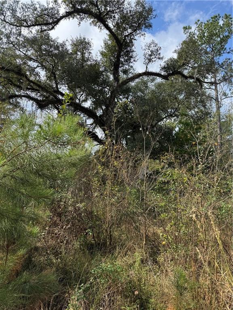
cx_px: 116
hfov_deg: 56.8
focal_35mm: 24
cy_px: 155
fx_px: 215
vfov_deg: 71.6
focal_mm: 6.76
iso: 80
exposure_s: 1/1456
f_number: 1.78
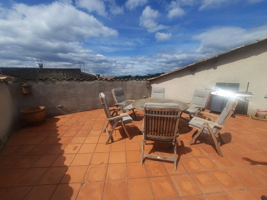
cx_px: 134
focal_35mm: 13
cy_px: 100
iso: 40
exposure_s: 1/3049
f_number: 2.2
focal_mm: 1.74
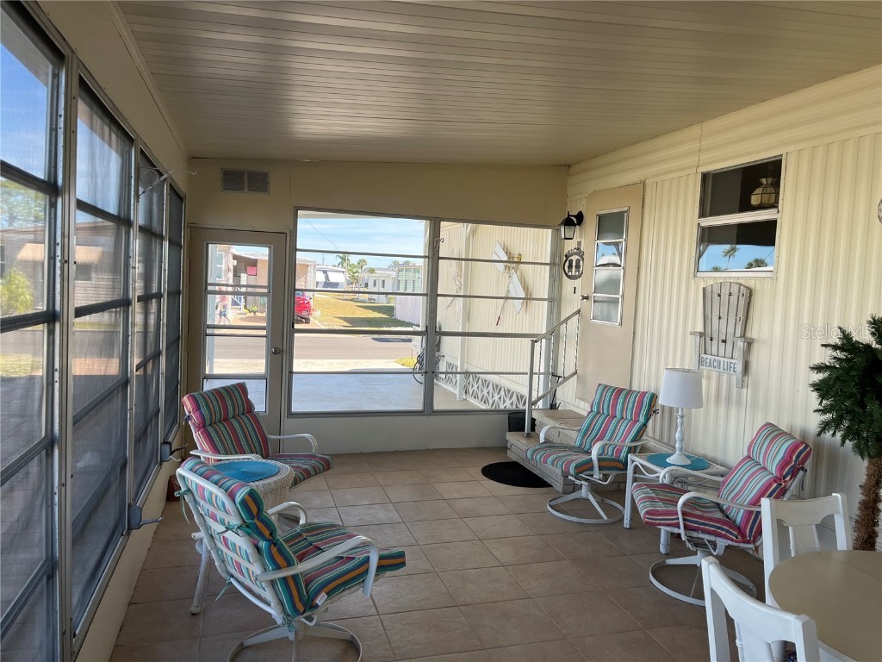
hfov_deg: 67.3
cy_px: 331
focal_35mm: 26
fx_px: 662
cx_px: 441
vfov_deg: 53.1
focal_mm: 5.1
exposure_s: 1/563
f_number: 1.6
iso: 50
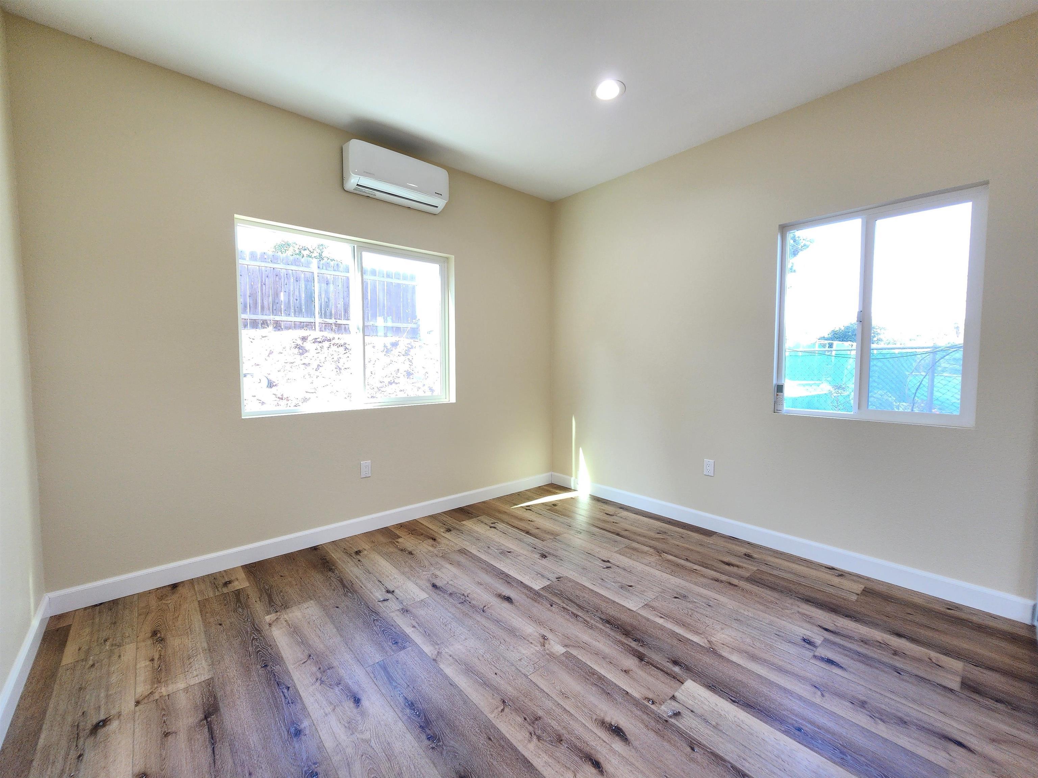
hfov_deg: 106.2
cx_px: 519
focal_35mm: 13
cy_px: 389
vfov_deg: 89.9
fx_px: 390
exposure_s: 1/60
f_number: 2.2
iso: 80
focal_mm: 2.2
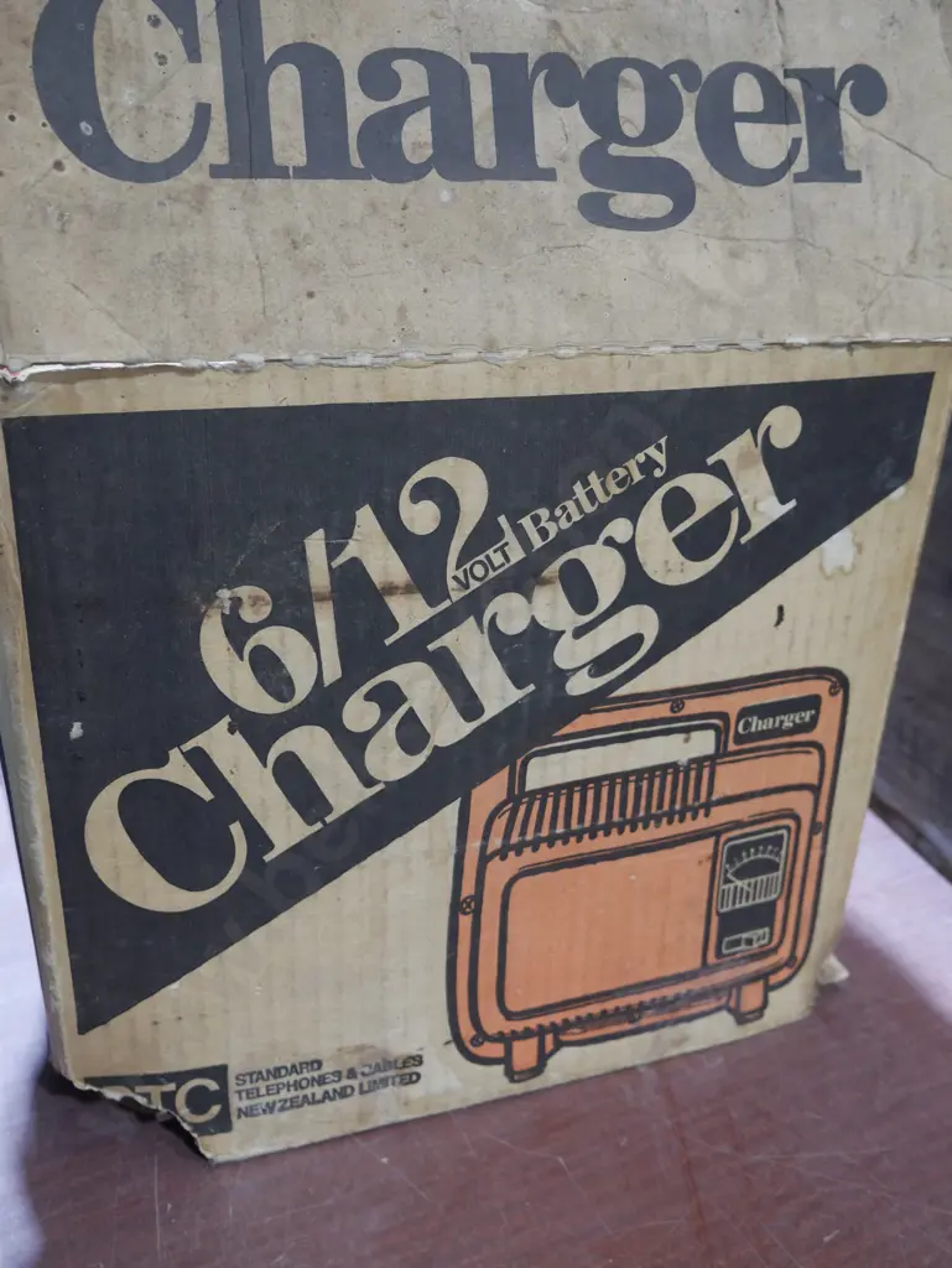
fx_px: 1392
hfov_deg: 37.8
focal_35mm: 38
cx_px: 476
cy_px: 634
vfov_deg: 49.0
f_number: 4.1
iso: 1250
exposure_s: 1/60
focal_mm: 19
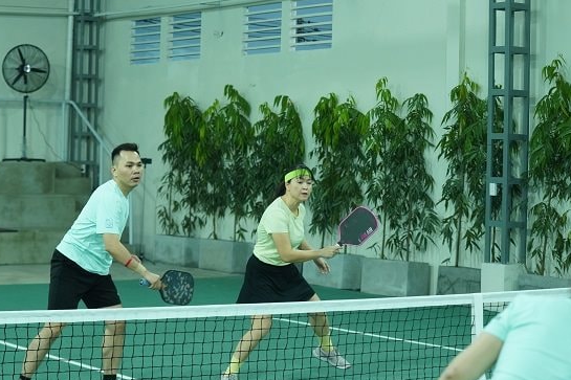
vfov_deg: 15.9
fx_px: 1364
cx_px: 256
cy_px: 217
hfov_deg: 23.6
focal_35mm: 86
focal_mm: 70
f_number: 4
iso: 3200
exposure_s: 1/400
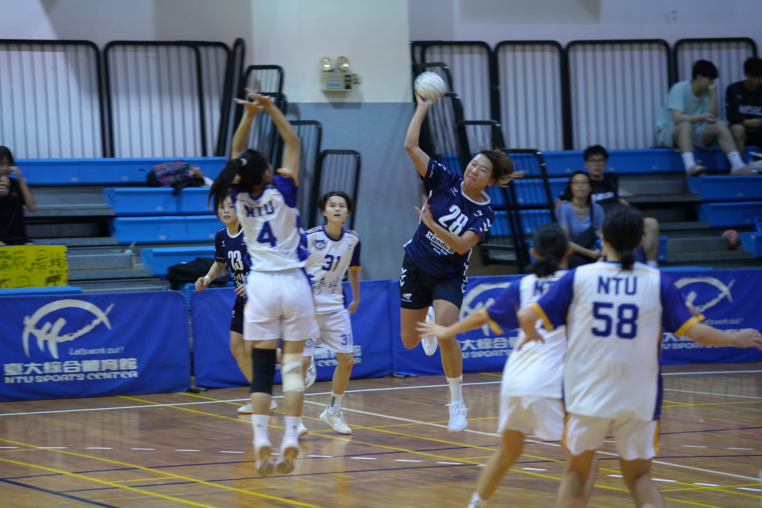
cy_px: 254
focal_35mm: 155
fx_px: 3281
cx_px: 381
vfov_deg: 8.9
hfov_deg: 13.2
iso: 1600
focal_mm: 155
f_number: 2.8
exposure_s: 1/160
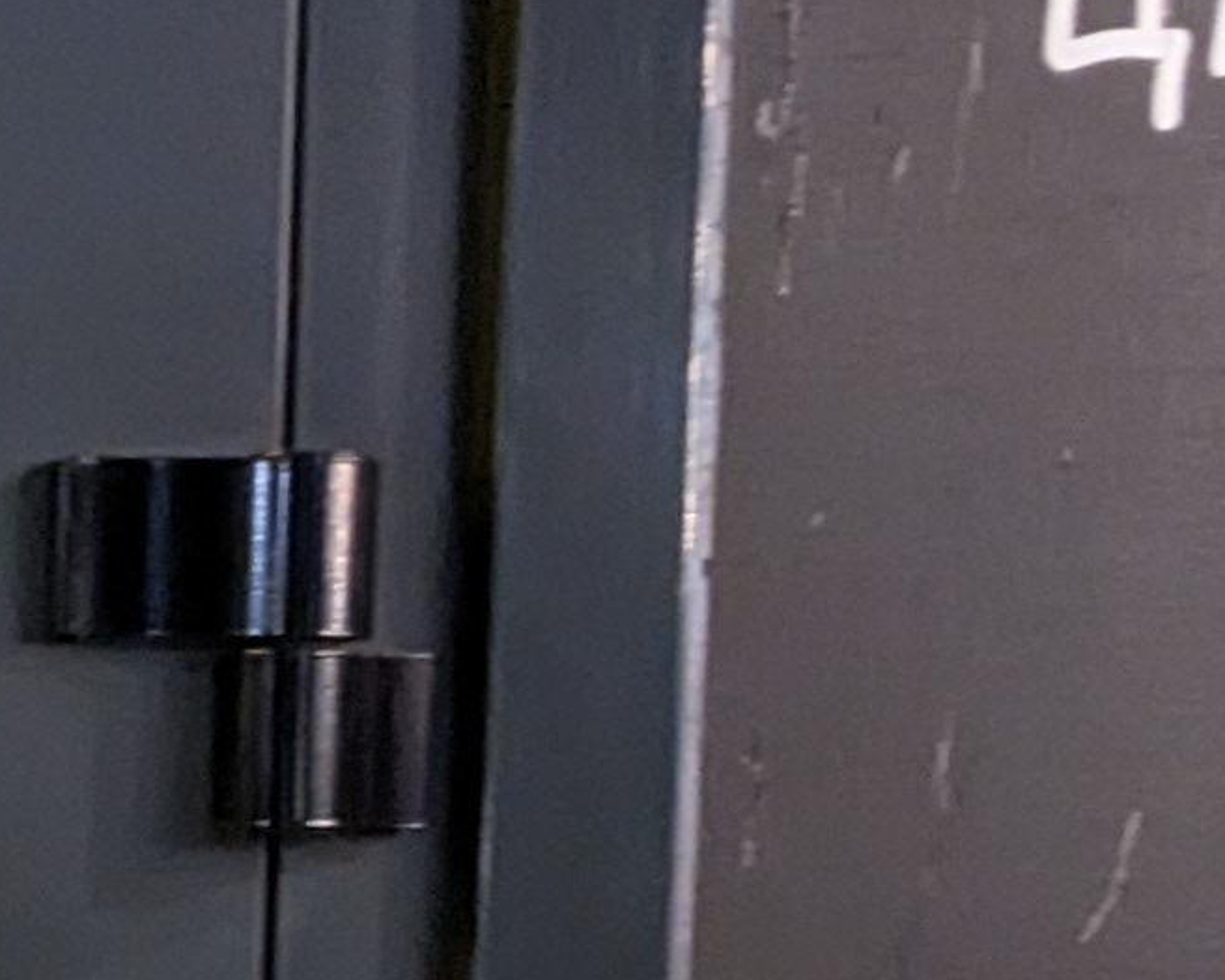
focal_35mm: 162
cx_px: -338
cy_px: 1975
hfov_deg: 11.6
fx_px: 5874
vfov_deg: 9.0
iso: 916
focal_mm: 4.38
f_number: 1.73
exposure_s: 1/25
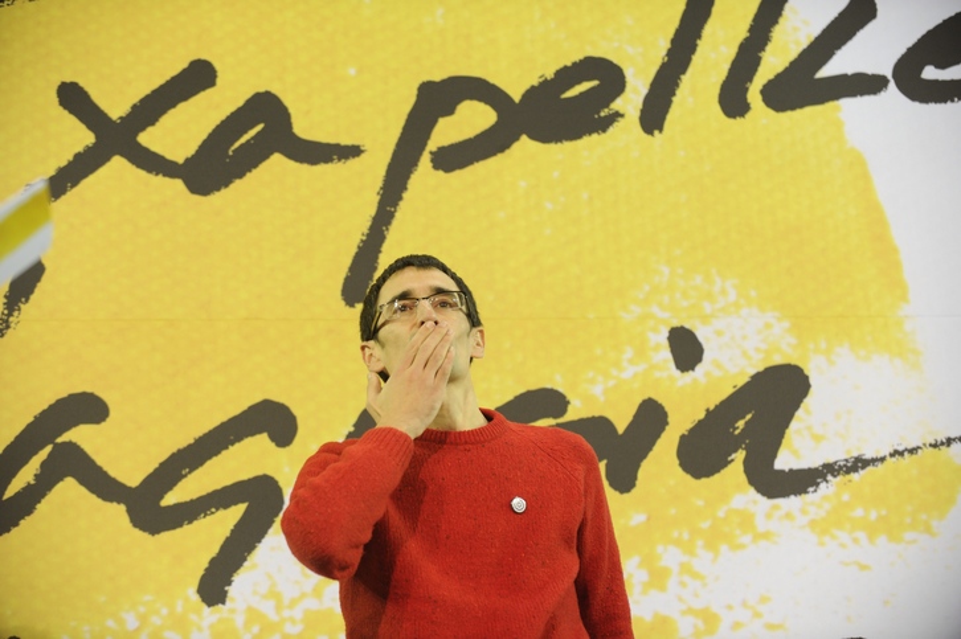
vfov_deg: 15.2
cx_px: 480
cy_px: 320
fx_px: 2401
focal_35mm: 90
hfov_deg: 22.6
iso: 1600
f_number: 4
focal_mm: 90
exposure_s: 1/400
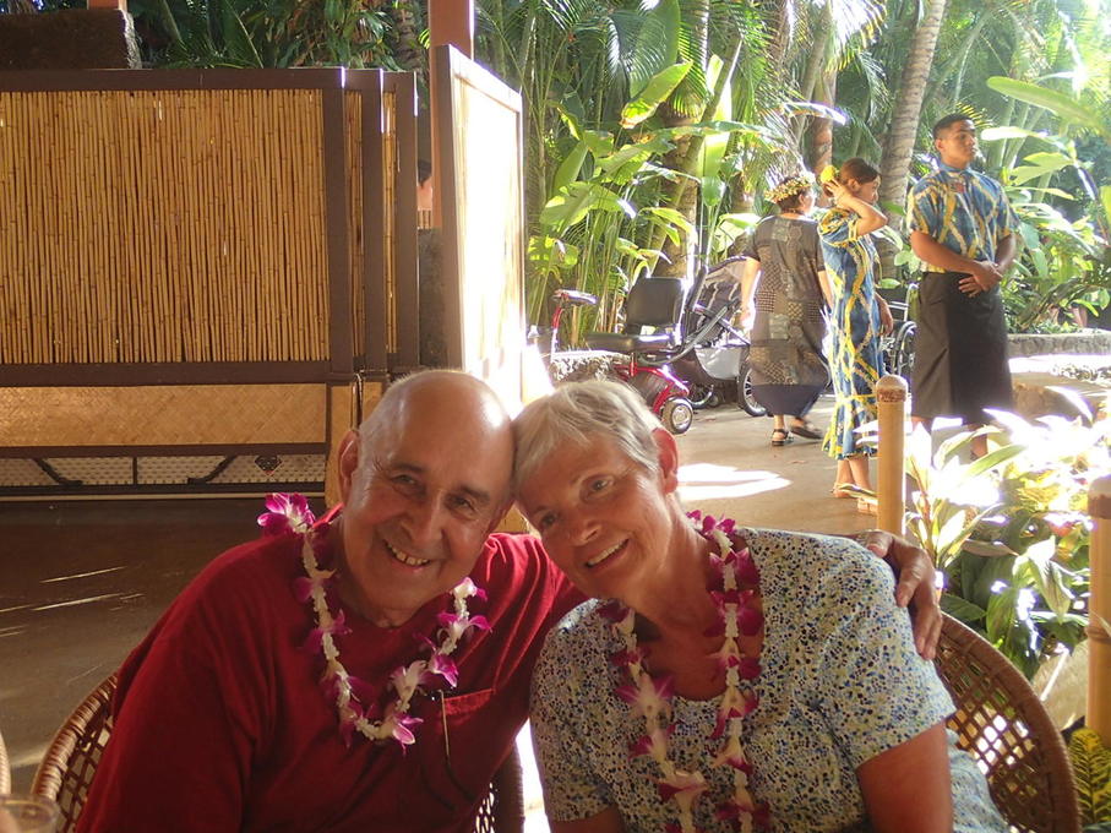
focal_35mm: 46
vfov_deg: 31.5
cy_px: 416
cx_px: 556
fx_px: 1476
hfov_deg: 41.2
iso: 250
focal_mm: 8.41
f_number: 3.1
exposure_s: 1/50
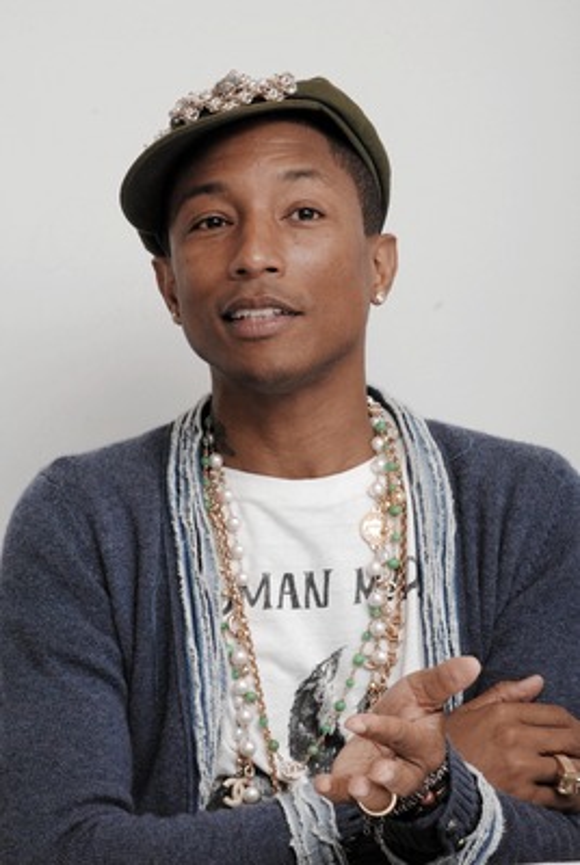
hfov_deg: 8.3
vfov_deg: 12.4
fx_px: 3973
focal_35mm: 165
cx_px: 290
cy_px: 432
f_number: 13
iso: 800
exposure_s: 1/160
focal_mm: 110
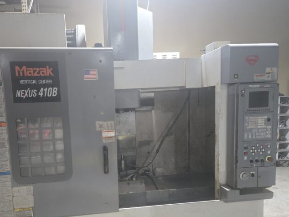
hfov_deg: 61.3
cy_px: 130
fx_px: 242
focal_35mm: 29
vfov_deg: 48.0
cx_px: 122
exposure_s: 1/120
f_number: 1.8
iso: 800
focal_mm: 5.4
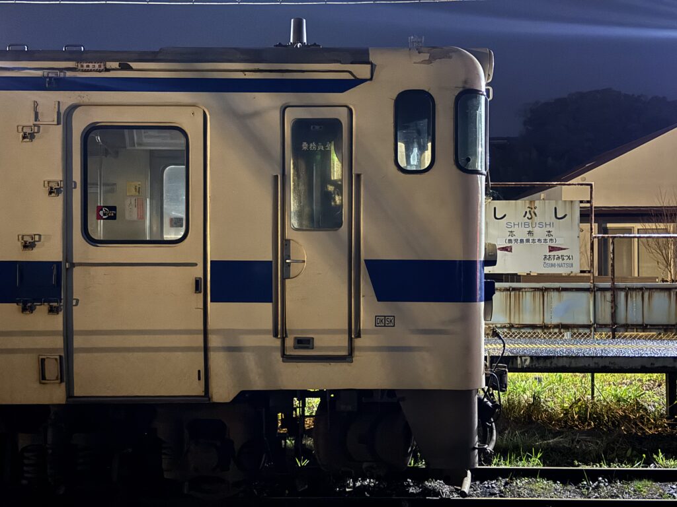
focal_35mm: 48
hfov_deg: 39.7
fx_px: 939
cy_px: 254
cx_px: 338
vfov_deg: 30.3
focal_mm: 6.76
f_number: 1.78
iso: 1600
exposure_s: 1/2
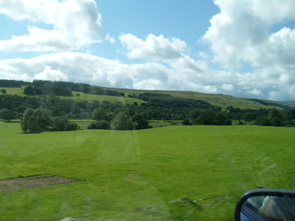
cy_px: 110
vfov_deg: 40.7
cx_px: 148
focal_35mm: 35
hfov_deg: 52.6
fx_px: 298
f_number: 7.1
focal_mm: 5.8
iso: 80
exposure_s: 1/250
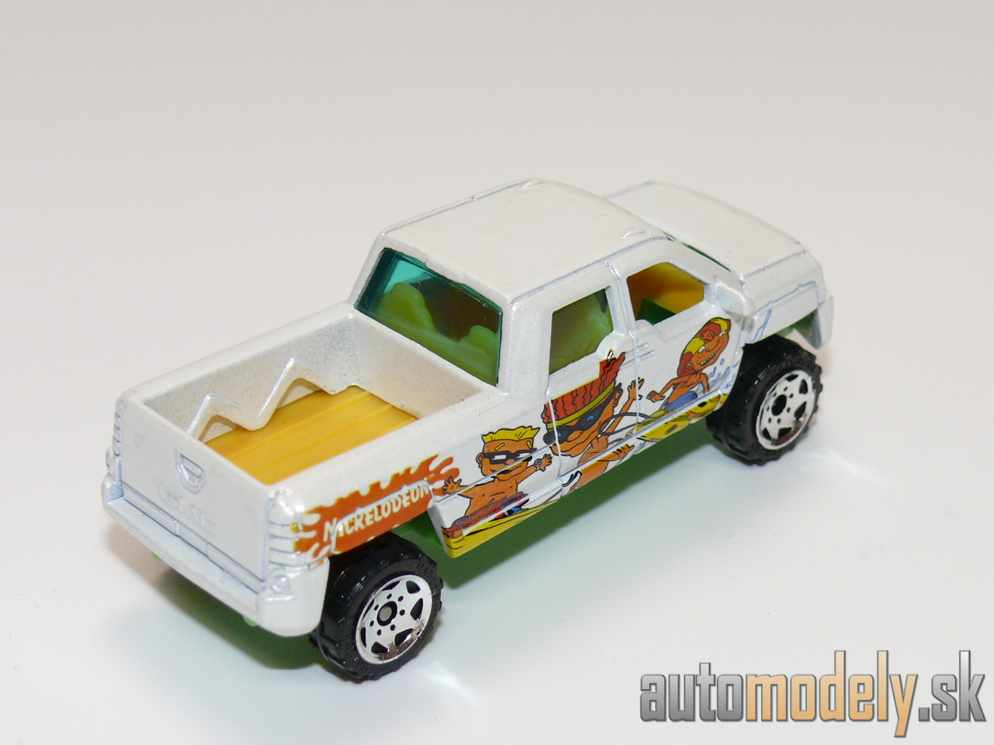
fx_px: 2355
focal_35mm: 82
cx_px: 497
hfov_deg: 23.8
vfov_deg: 18.0
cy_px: 372
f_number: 4
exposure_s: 1/30
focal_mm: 12
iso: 100
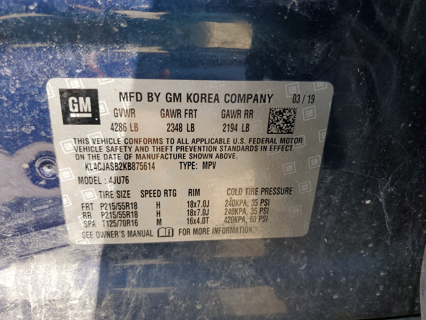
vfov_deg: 53.1
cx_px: 213
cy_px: 160
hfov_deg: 67.3
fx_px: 320
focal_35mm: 26
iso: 50
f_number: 1.5
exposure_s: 1/250
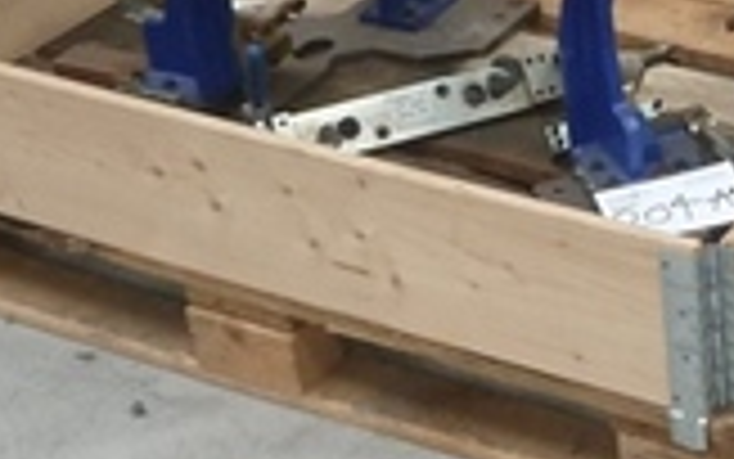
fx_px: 2081
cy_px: 176
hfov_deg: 18.6
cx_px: 950
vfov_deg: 12.6
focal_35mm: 104
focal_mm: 4.1
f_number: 3.3
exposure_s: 1/30
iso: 200
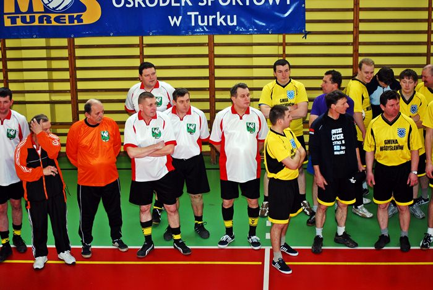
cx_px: 216
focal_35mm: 82
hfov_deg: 24.6
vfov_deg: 16.6
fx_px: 994
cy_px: 145
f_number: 4.5
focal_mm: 55
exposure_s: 1/60
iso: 320
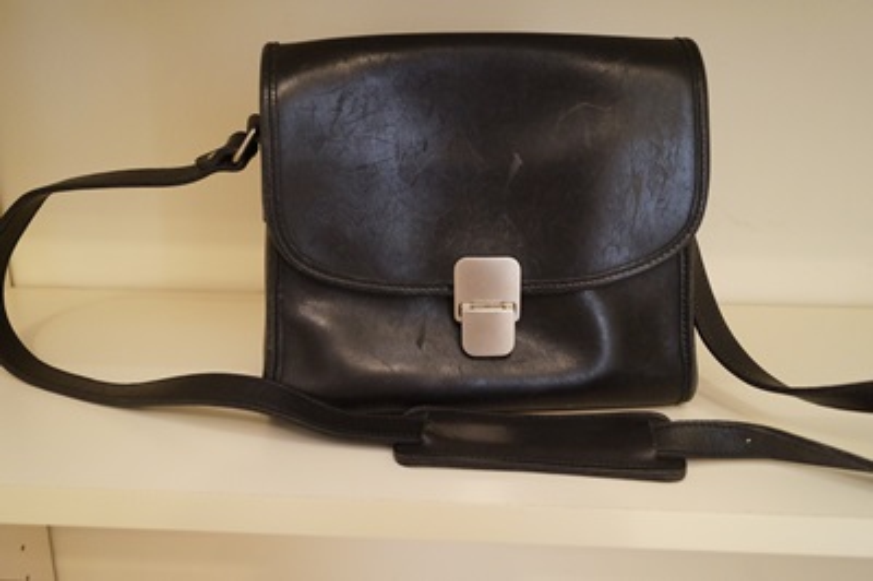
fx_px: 727
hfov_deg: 62.0
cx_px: 436
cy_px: 290
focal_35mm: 30
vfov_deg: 43.5
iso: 2000
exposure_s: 1/60
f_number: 4
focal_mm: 20
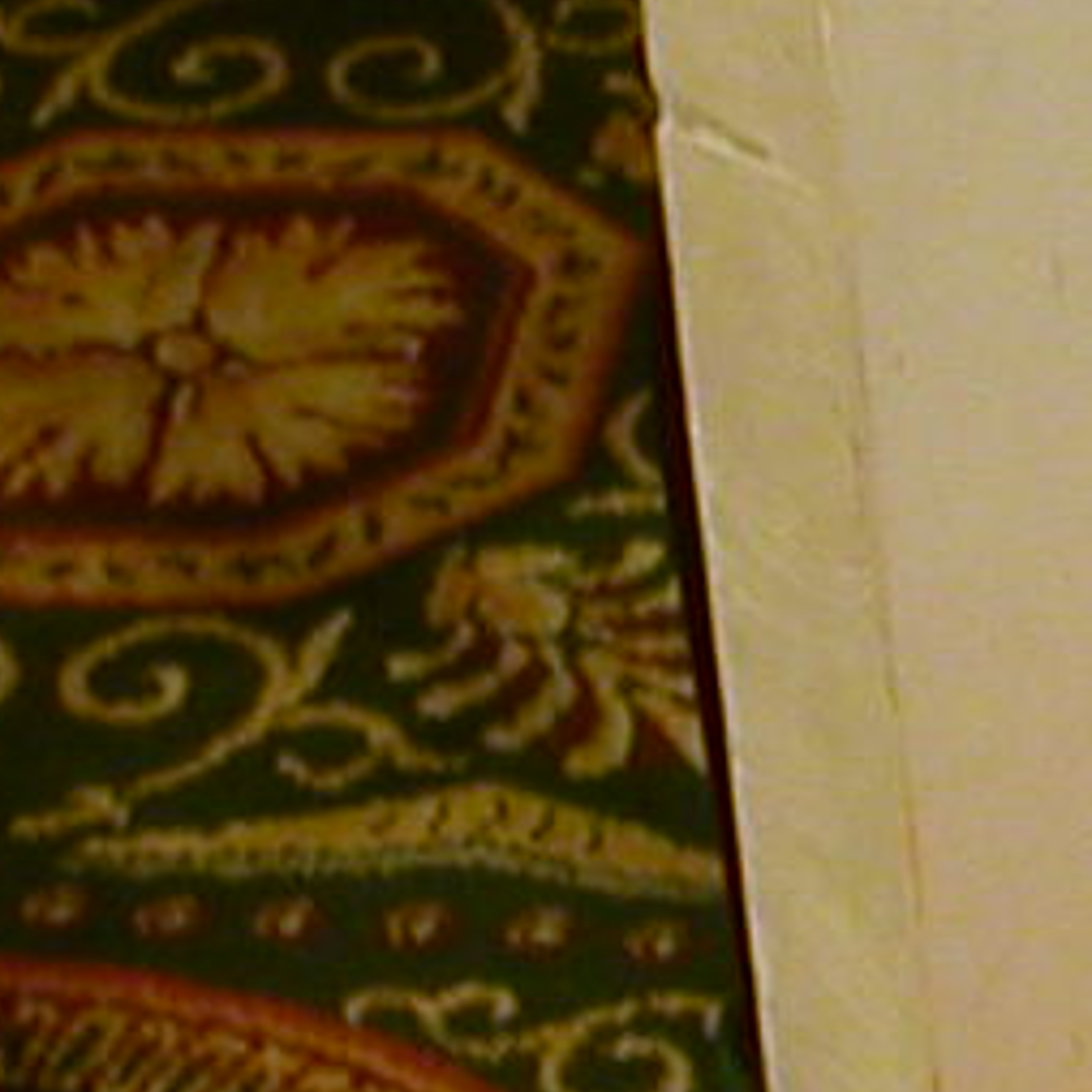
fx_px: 7352
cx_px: 2205
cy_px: 825
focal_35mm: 206
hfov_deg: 8.1
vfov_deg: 8.5
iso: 100
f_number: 2.7
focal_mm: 5.6
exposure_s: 1/5.2
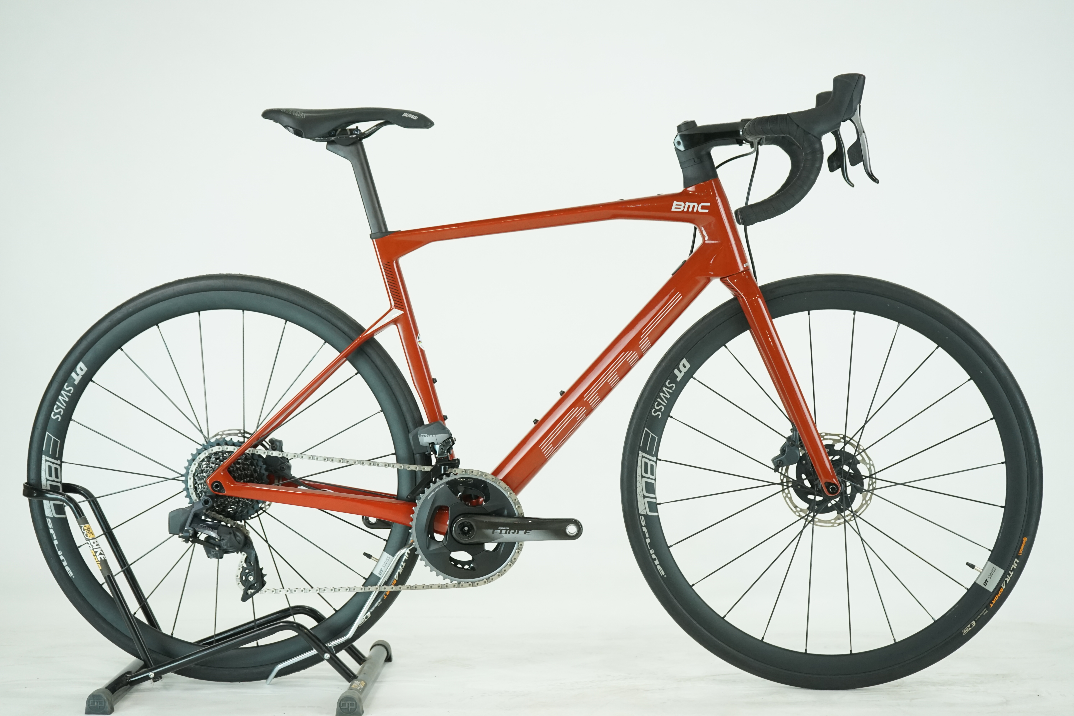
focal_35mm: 59
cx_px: 537
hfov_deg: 33.9
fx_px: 1760
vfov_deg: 23.0
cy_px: 358
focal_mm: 59
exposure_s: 1/200
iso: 1600
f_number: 5.6
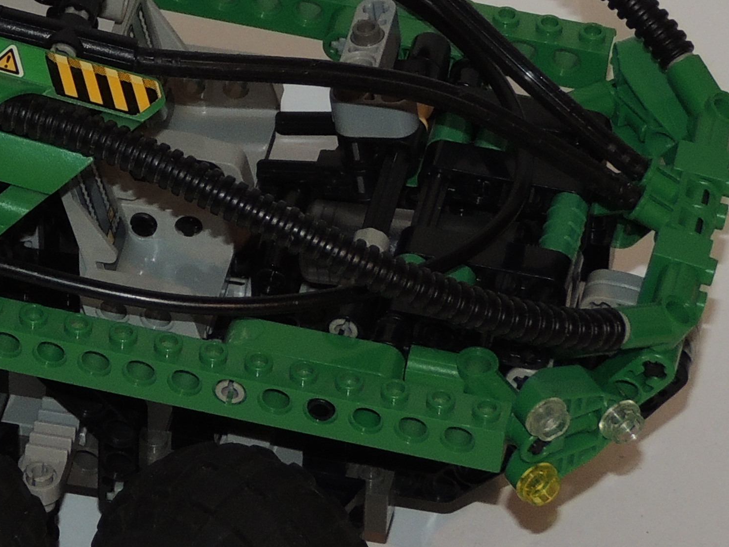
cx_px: -179
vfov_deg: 4.8
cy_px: 7
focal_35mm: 311
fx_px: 6548
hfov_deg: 6.3
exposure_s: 1/60
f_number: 4.1
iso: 200
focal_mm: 17.8
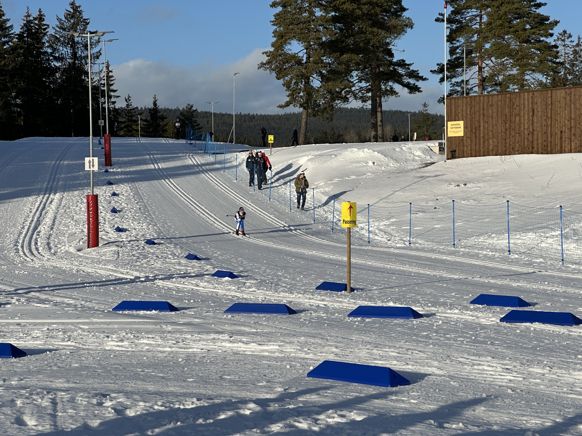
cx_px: 291
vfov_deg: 19.1
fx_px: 1295
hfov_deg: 25.3
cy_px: 218
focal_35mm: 77
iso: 32
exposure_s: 1/1119
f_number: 2.8
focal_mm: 9
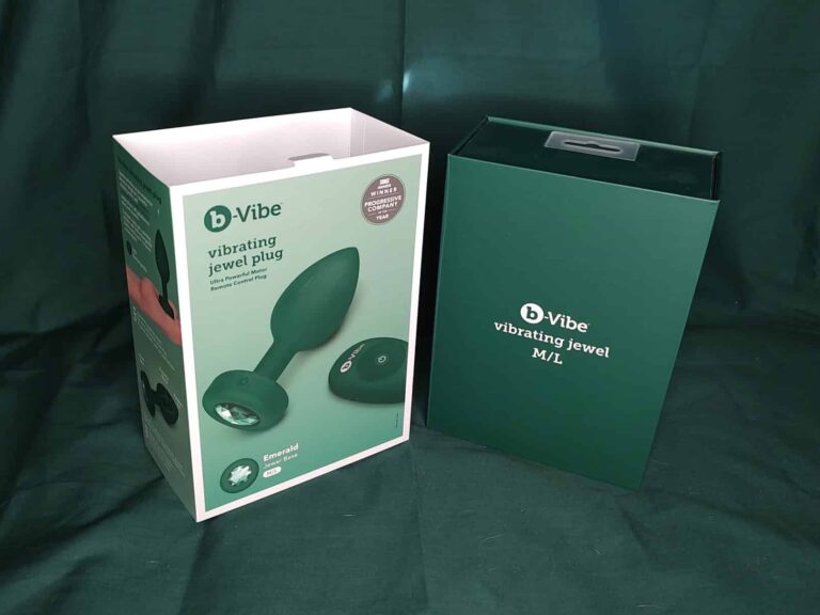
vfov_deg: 56.8
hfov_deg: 71.6
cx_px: 410
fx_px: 569
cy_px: 308
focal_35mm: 24
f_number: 1.9
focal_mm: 5.88
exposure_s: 1/24
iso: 1559
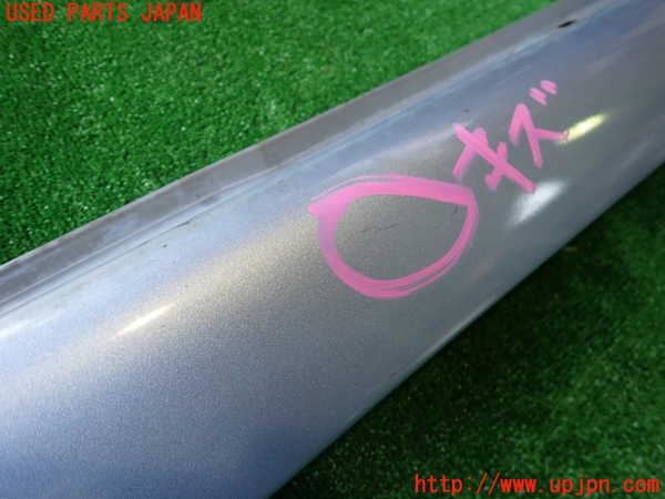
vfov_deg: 54.9
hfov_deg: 69.4
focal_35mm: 25
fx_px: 480
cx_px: 332
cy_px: 250
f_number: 2
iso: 200
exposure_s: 1/100
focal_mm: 4.5
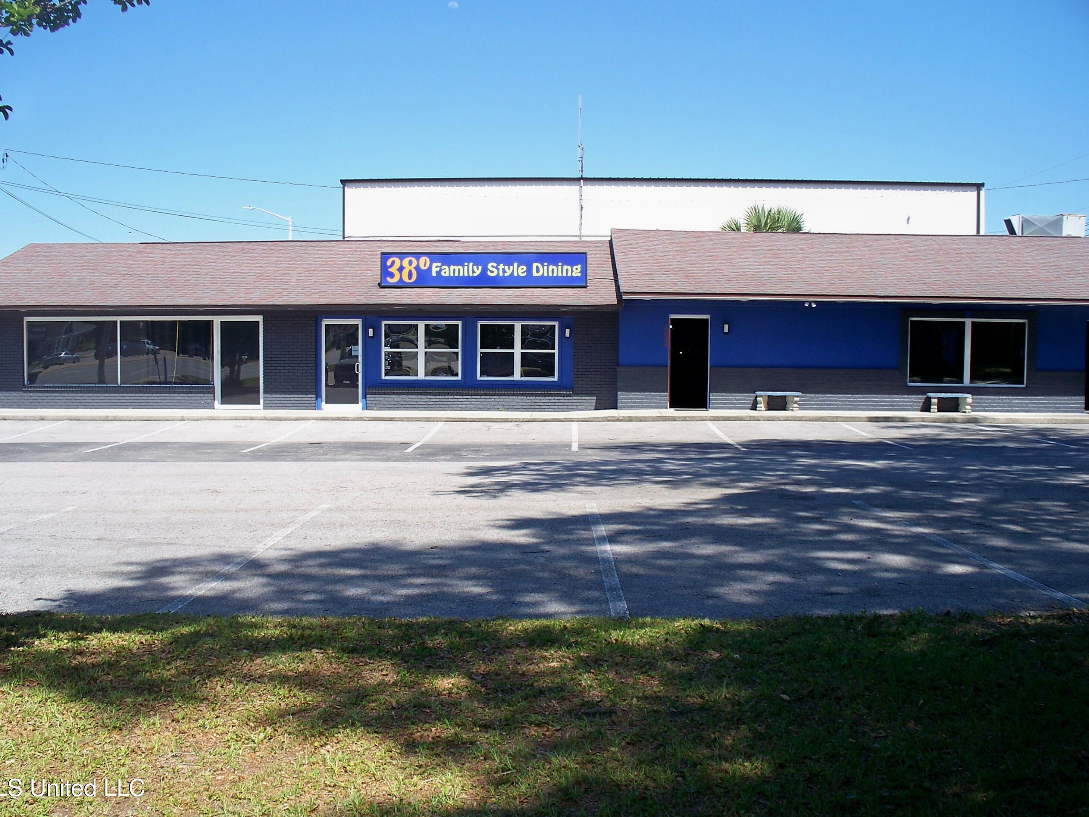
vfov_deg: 38.7
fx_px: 1164
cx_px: 532
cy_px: 406
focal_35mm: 37
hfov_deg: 50.1
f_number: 2.8
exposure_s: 1/640
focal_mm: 7.54
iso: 80
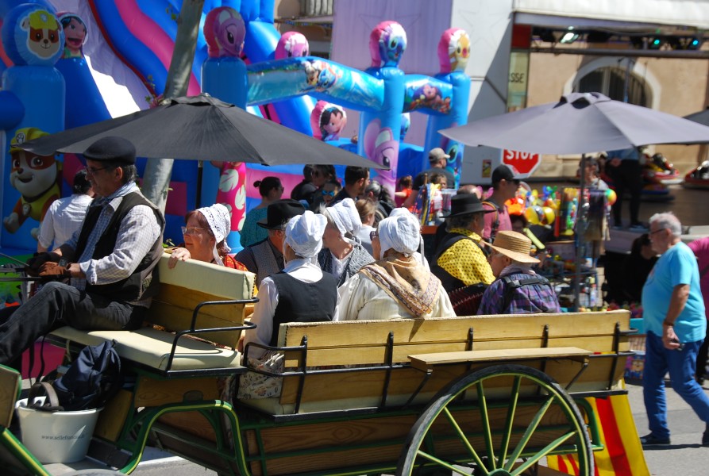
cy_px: 238
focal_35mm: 82
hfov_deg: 24.6
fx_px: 1629
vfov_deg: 16.6
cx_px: 354
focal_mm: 55
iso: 100
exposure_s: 1/250
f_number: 8
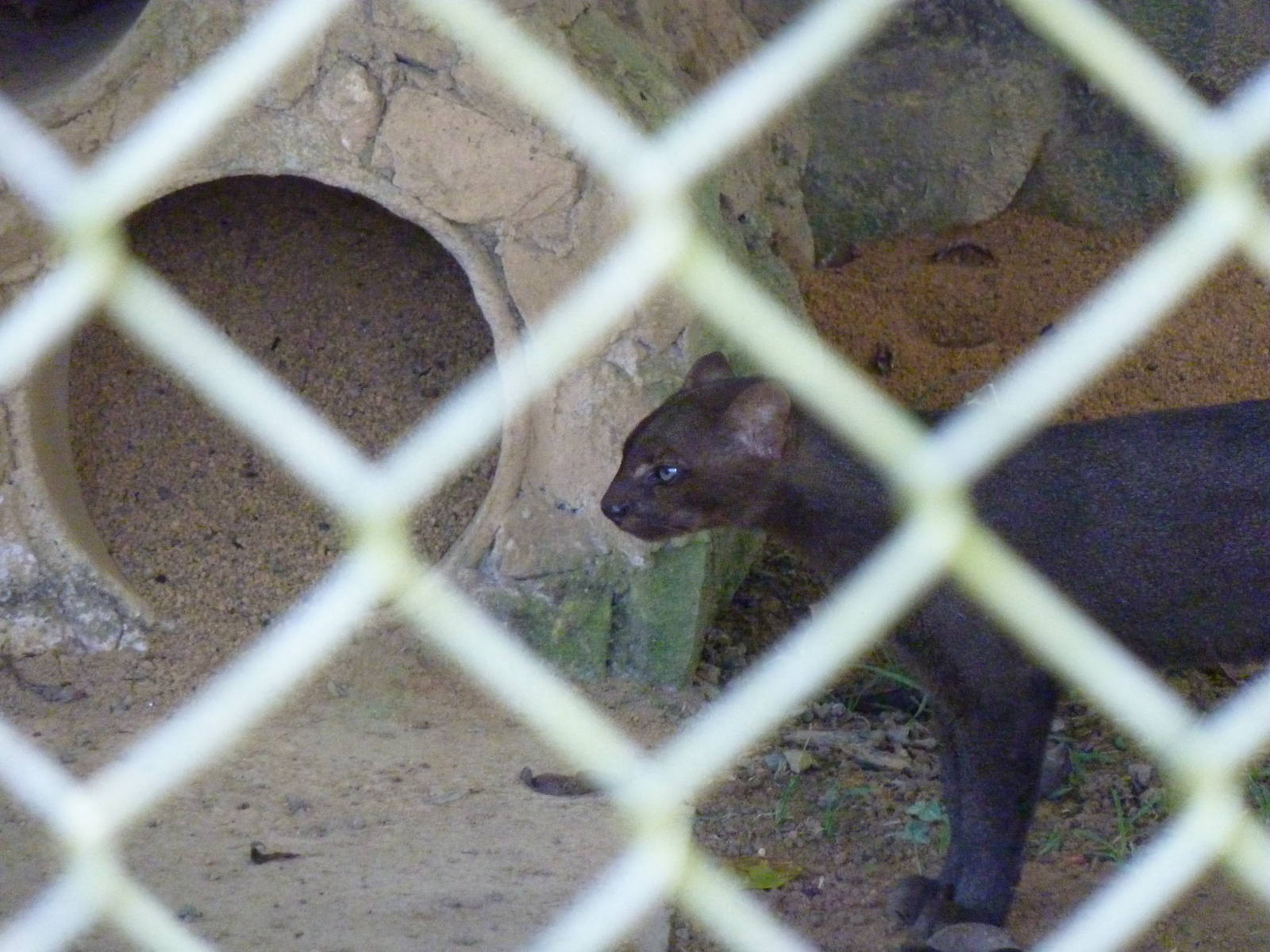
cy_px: 476
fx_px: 11006
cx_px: 635
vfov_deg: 5.0
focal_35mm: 300
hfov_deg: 6.6
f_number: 4.9
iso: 800
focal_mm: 49.2
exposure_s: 1/60
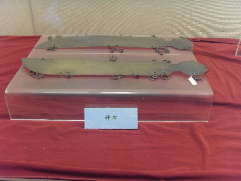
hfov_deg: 47.9
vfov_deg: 36.8
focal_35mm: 39
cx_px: 120
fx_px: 272
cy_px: 90
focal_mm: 6.6
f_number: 3.5
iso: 200
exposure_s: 1/4
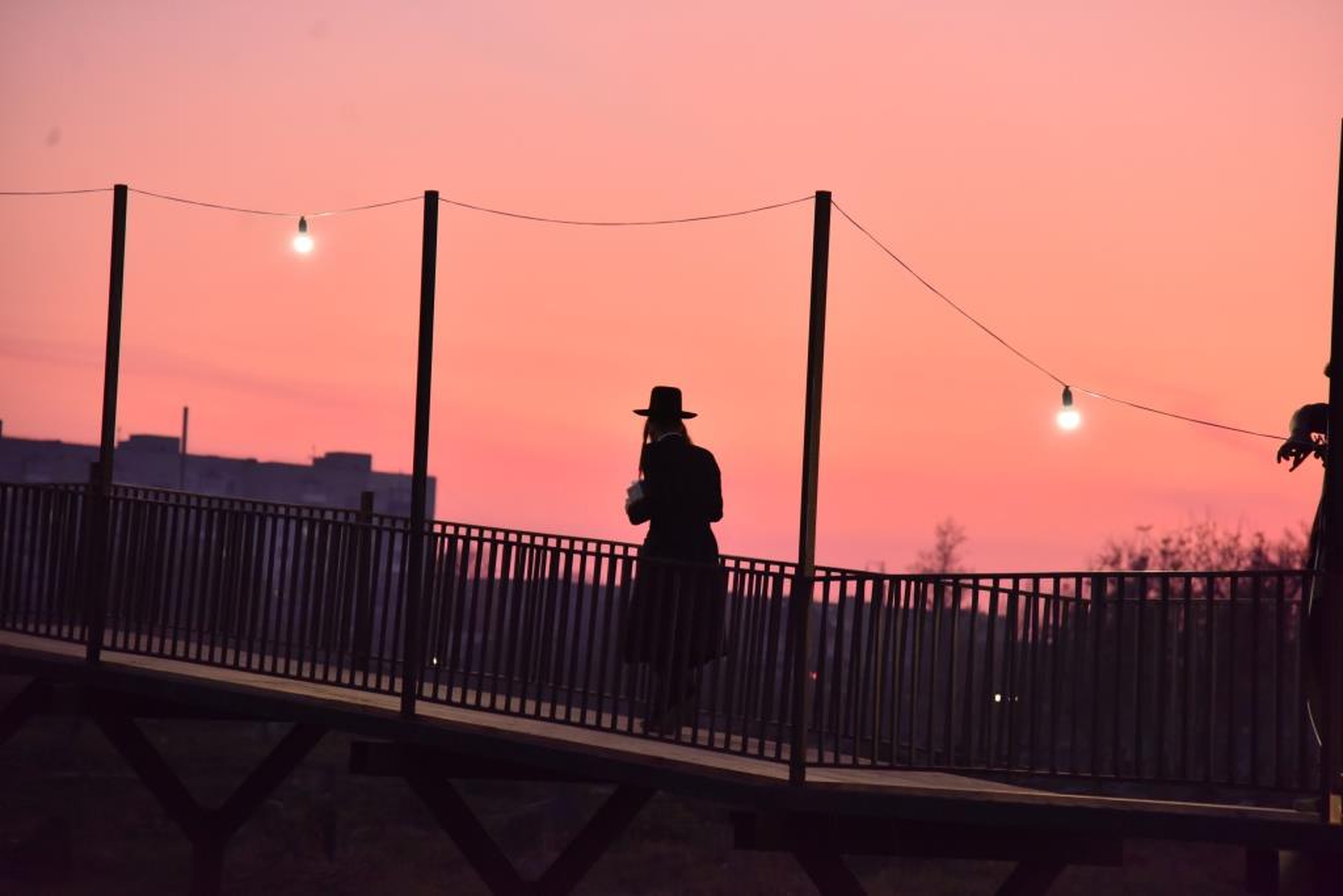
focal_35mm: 120
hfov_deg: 17.1
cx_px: 672
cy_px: 448
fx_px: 4477
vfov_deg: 11.4
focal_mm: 120
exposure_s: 1/100
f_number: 4
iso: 2000
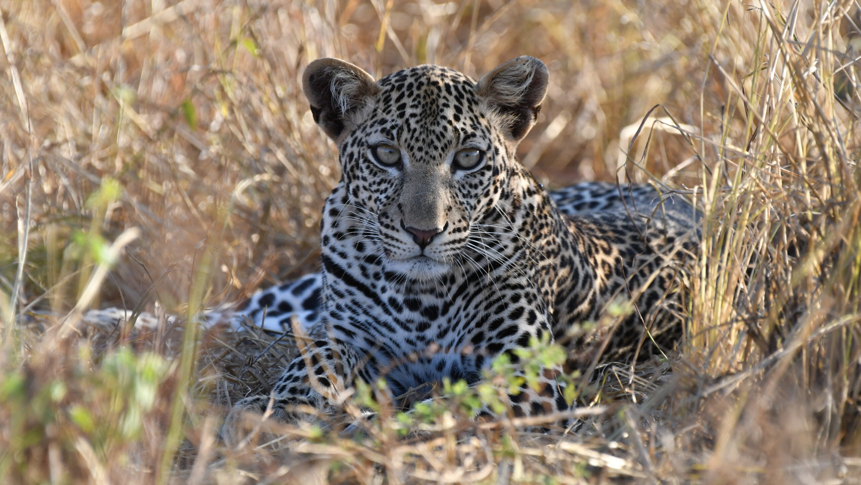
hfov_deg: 2.9
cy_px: 229
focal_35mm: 755
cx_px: 430
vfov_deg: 1.6
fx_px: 17239
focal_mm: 480
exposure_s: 1/800
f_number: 6.3
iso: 800
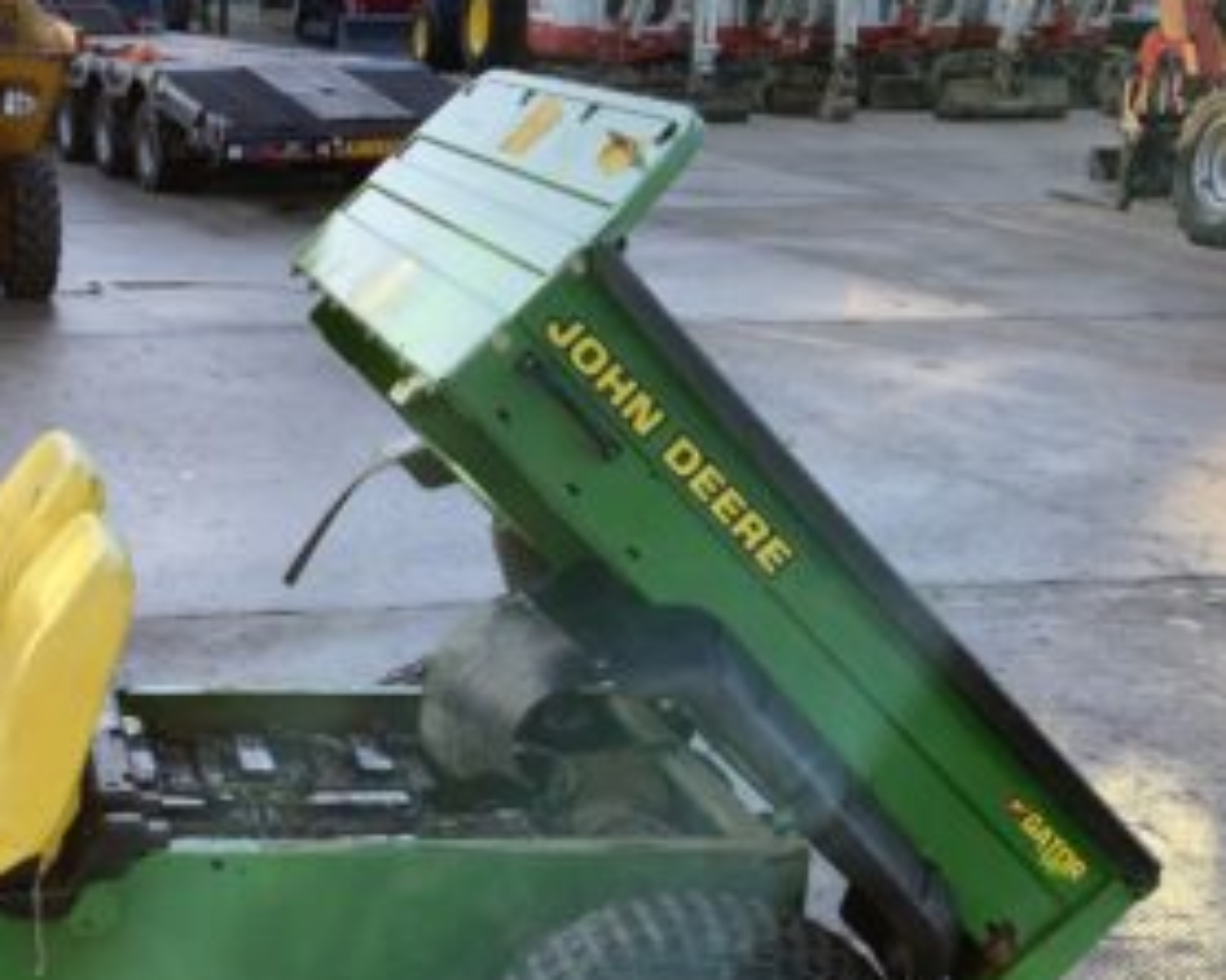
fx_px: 2358
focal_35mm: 65
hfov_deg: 28.1
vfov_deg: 23.2
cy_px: 765
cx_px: 141
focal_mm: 3
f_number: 1.8
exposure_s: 1/135
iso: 16
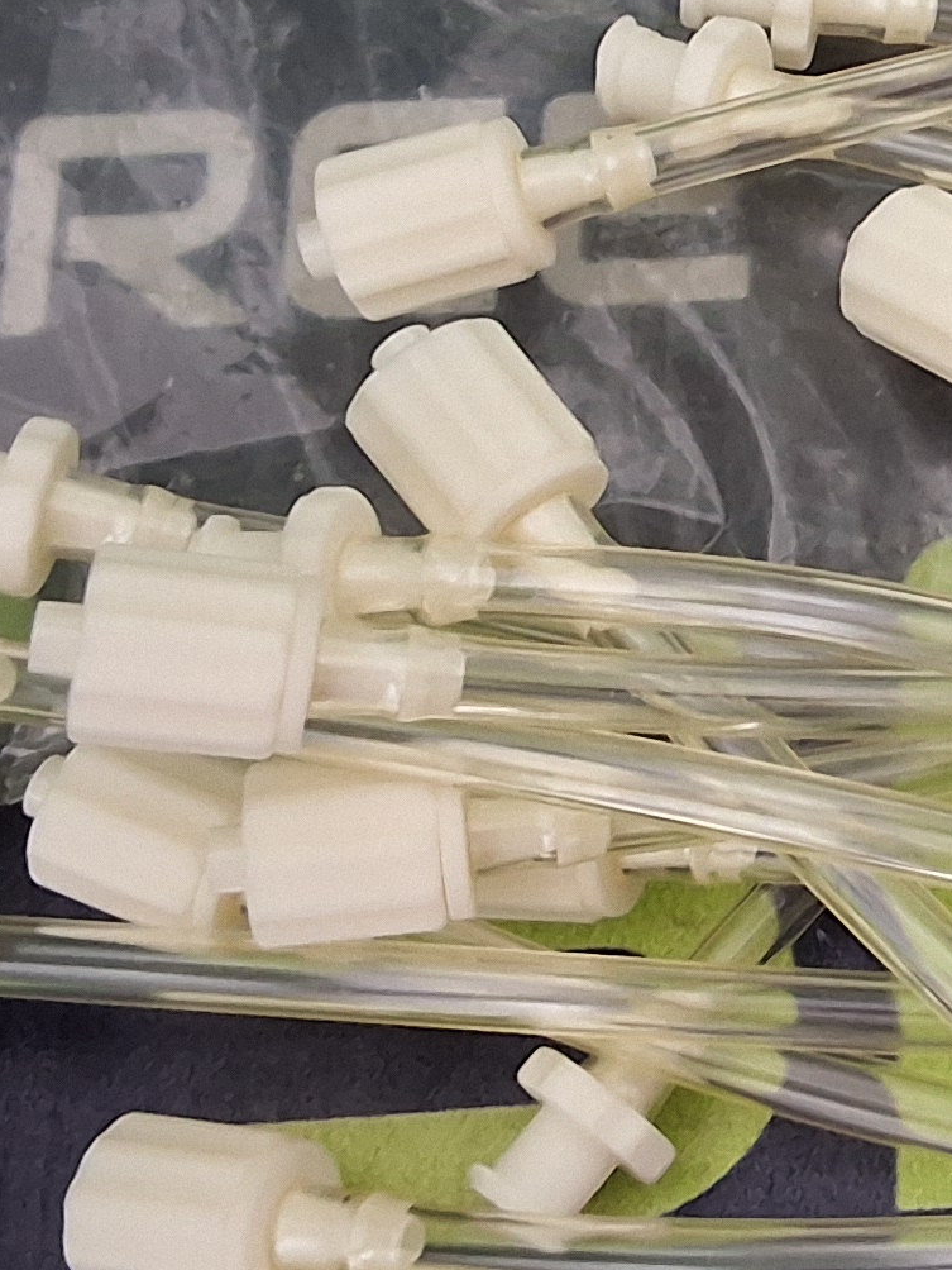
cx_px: 1451
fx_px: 3337
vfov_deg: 21.4
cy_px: 390
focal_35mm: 91
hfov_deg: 15.0
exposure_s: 1/24
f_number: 1.9
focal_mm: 2.91
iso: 320
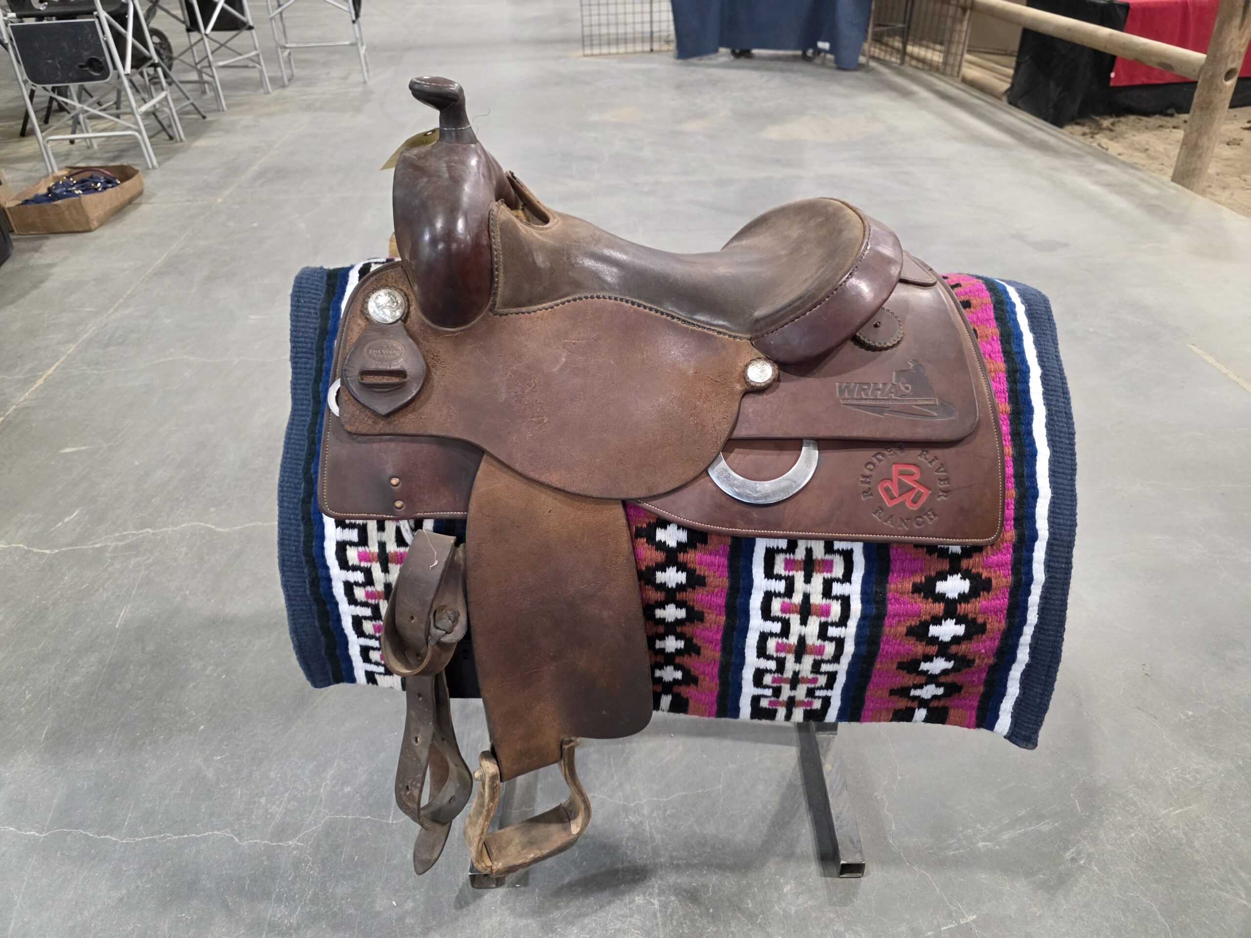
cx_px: 626
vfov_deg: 58.9
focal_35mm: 23
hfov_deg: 73.9
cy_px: 469
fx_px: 831
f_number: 1.7
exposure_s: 1/120
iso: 500
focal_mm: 6.3
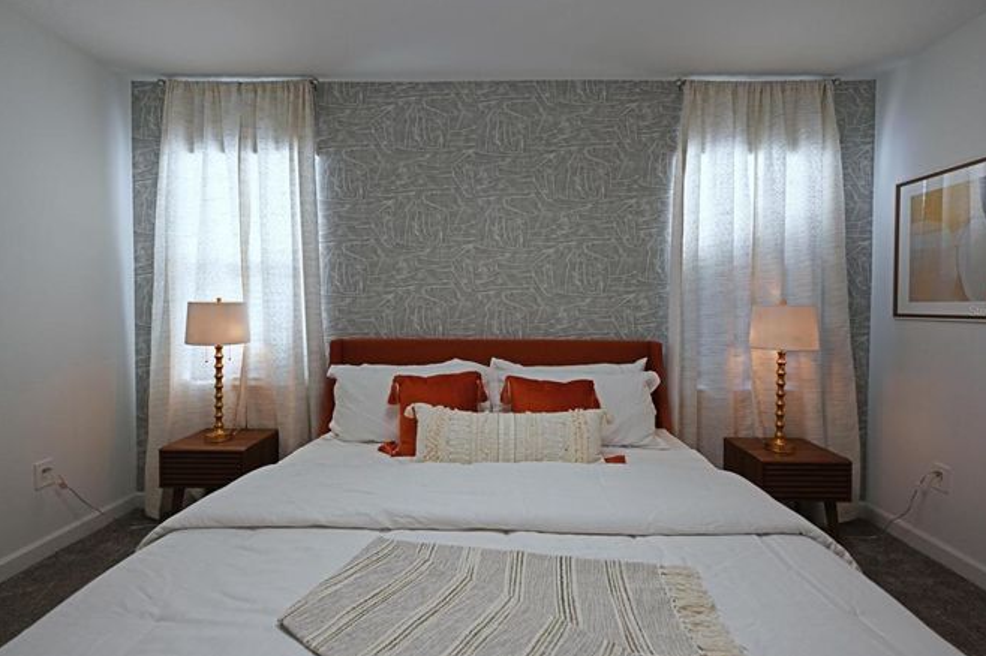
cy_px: 311
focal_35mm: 15
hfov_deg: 100.4
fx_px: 411
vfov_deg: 77.2
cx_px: 500
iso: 360
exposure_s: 1/250
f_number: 4
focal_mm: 14
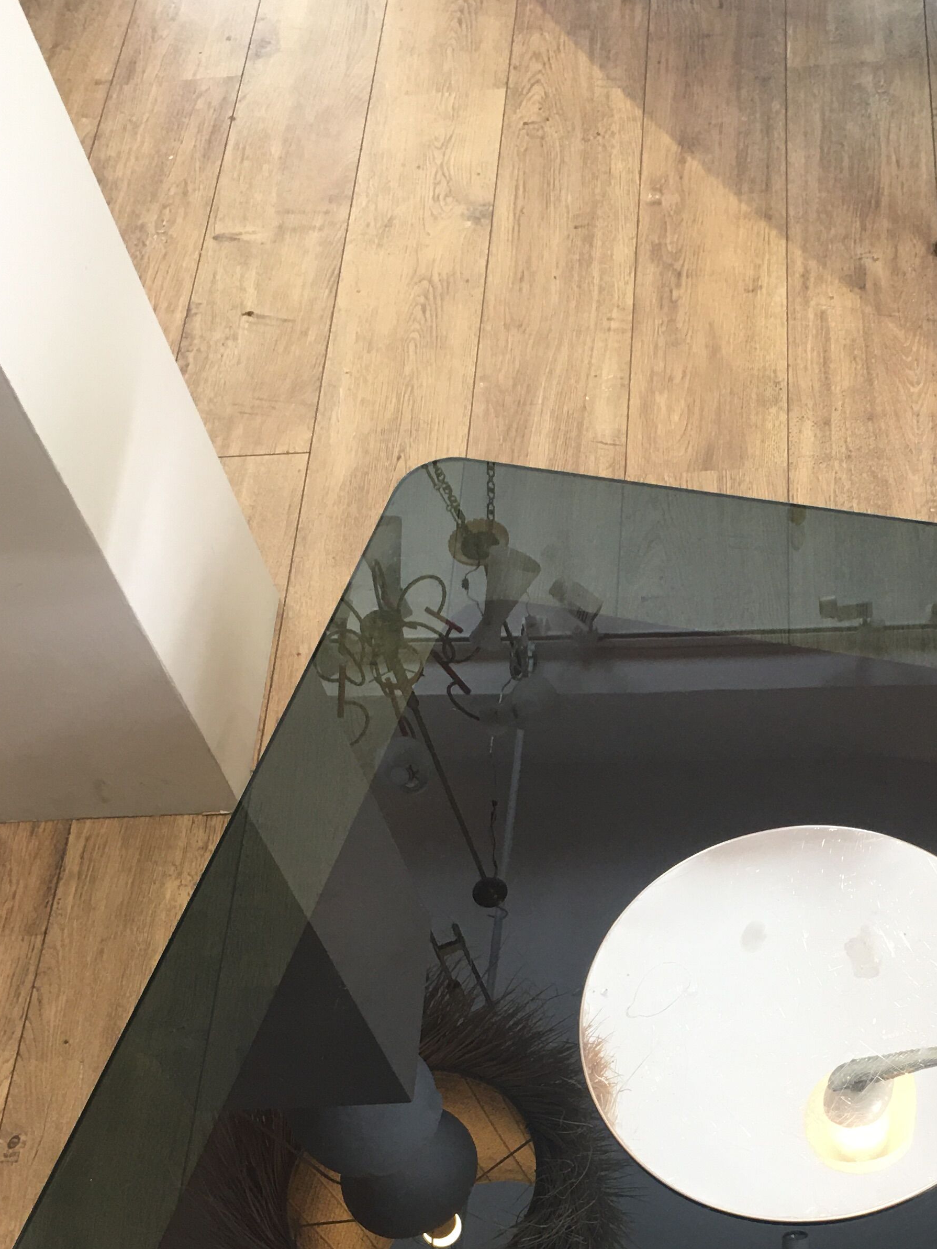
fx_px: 1768
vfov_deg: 37.2
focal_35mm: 49
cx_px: 726
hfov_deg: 29.1
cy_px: 1044
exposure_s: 1/33
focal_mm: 4.15
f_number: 2.2
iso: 40
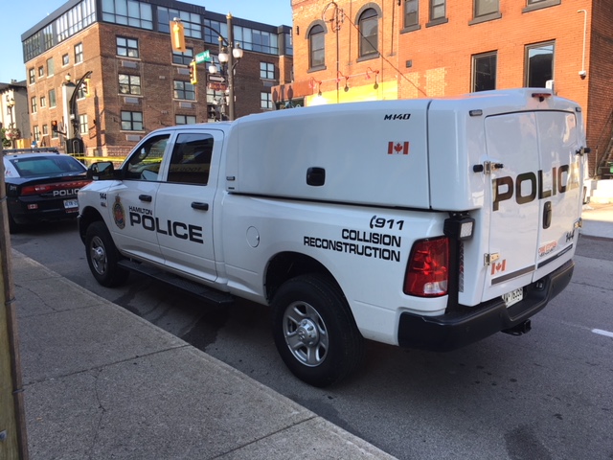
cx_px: 306
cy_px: 230
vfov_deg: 48.2
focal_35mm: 29
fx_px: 514
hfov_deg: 61.7
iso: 25
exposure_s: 1/400
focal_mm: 4.15
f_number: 2.2
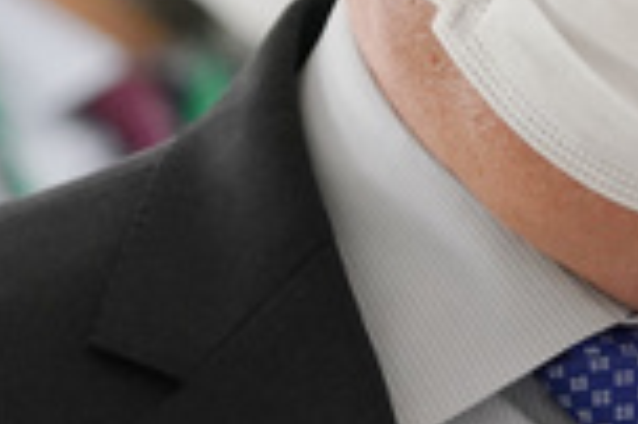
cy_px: -294
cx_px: 772
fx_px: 8143
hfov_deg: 4.5
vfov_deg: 3.0
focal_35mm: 460
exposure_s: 1/200
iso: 3200
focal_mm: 96
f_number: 4
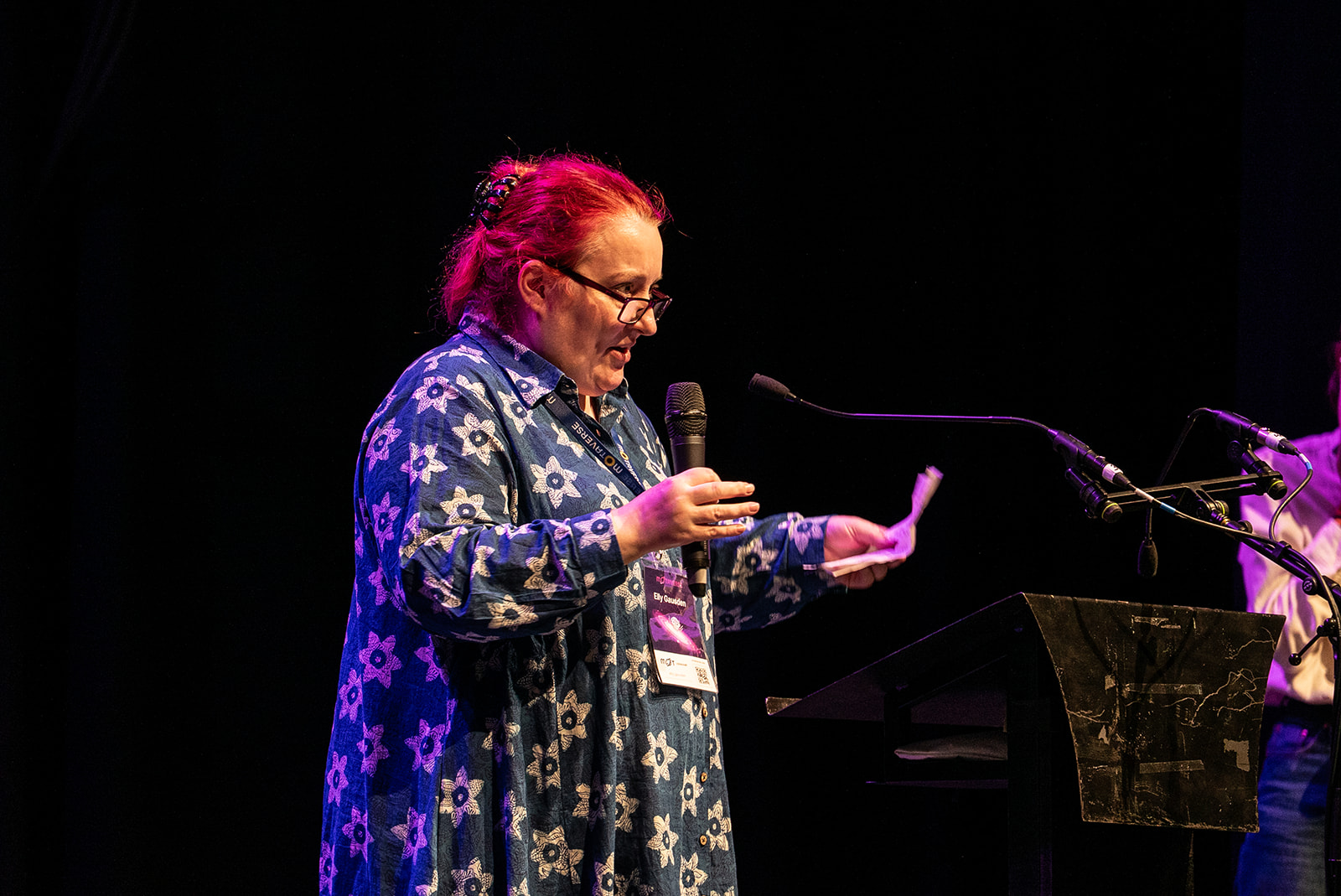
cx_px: 670
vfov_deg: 5.0
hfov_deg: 7.4
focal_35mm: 278
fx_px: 10362
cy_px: 448
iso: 3200
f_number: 6.3
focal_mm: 278
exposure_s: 1/80
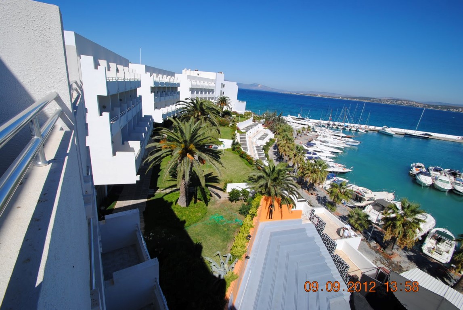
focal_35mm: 15
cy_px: 155
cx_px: 232
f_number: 9
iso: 100
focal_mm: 10
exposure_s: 1/320
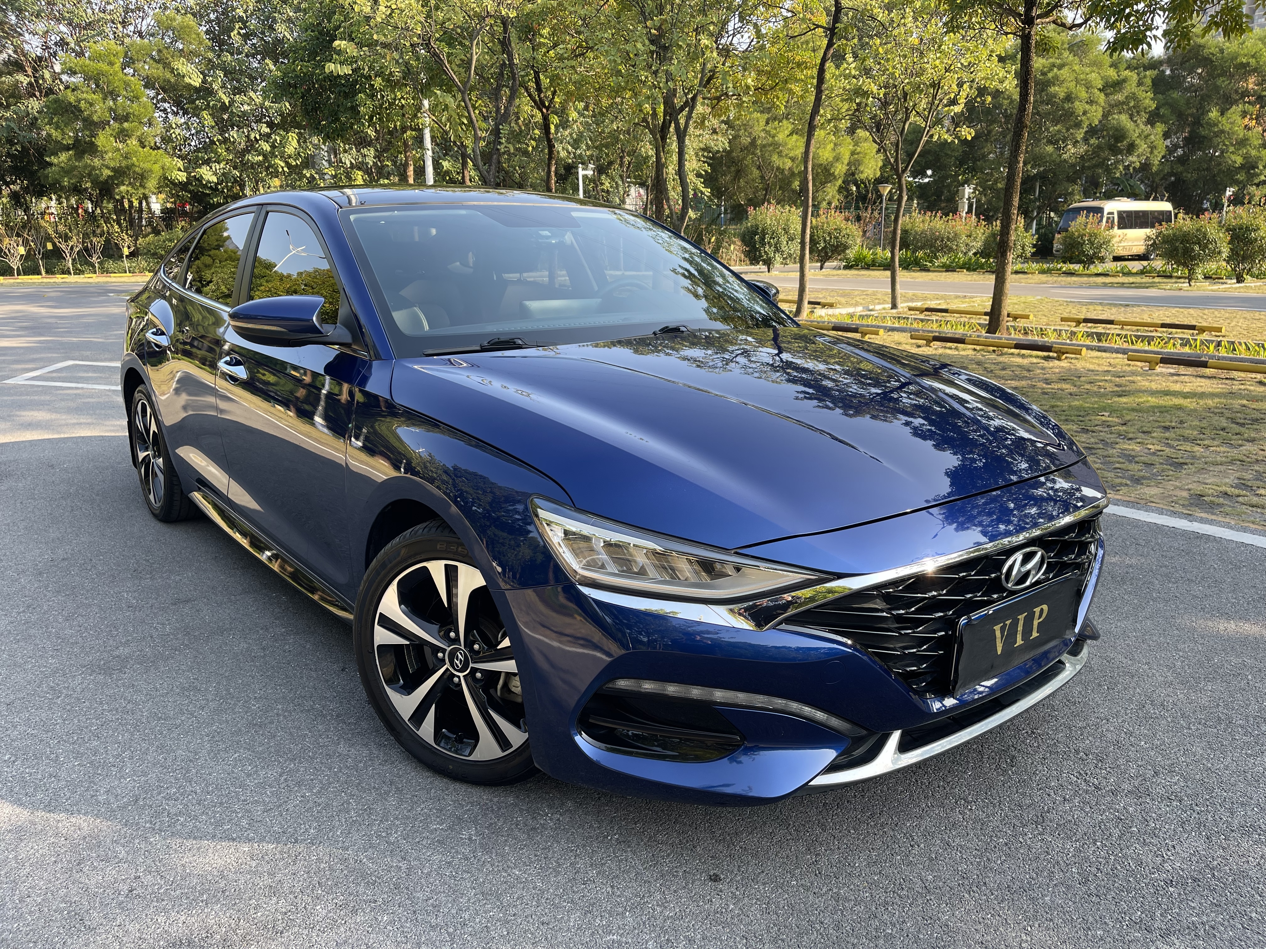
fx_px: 951
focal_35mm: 26
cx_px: 633
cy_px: 474
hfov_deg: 67.3
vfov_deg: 53.1
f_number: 1.6
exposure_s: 1/440
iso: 32
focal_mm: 5.1
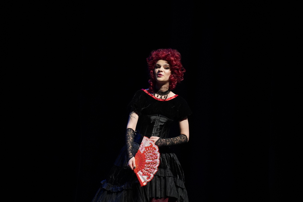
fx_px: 1700
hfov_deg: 10.2
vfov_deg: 6.8
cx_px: 152
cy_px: 101
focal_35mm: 202
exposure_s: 1/250
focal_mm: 135
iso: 2500
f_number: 5.6
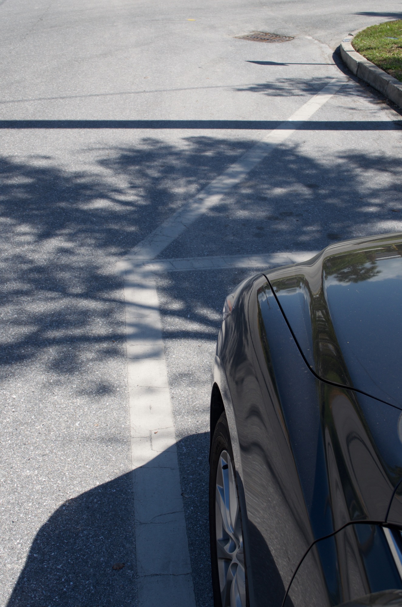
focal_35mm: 48
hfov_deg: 27.9
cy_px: 304
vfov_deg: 41.2
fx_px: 808
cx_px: 201
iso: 125
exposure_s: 1/250
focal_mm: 32
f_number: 8
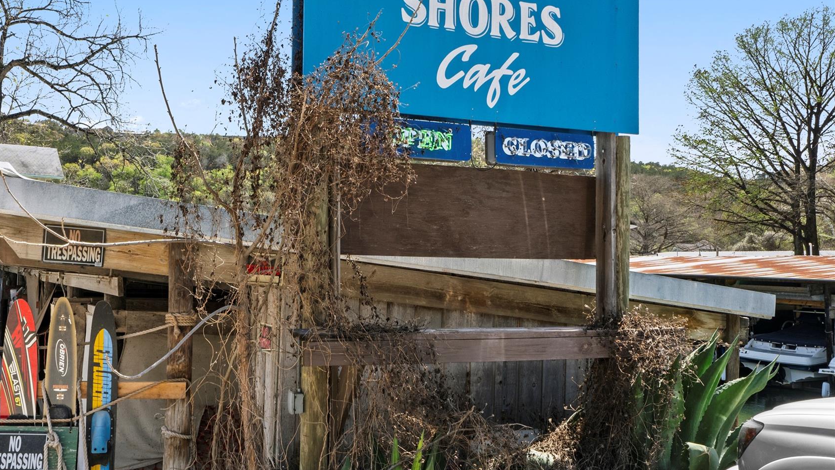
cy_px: 153
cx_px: 328
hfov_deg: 66.0
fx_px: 634
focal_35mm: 29
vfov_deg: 40.1
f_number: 11
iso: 250
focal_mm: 15
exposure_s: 1/15
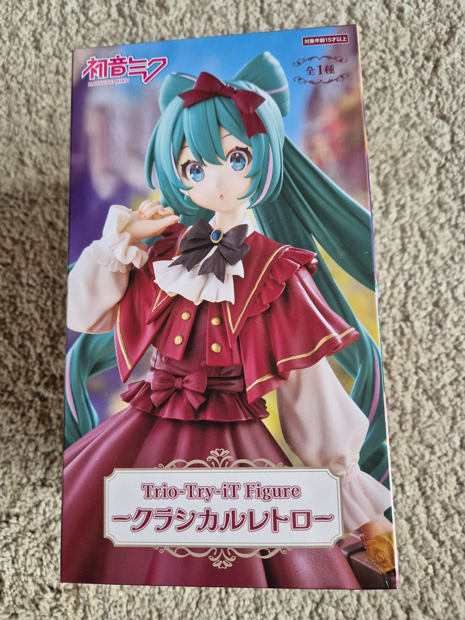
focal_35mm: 23
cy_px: 310
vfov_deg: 73.9
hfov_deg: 58.9
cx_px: 232
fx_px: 412
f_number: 1.8
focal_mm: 5.4
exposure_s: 1/100
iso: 200
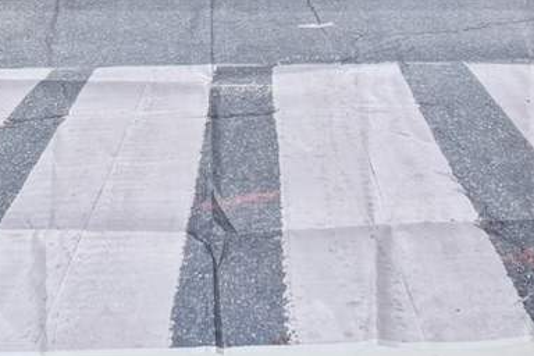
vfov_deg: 10.2
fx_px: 1928
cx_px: 202
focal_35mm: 130
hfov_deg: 15.7
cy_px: -163
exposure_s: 1/192
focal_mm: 6.76
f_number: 1.78
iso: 64
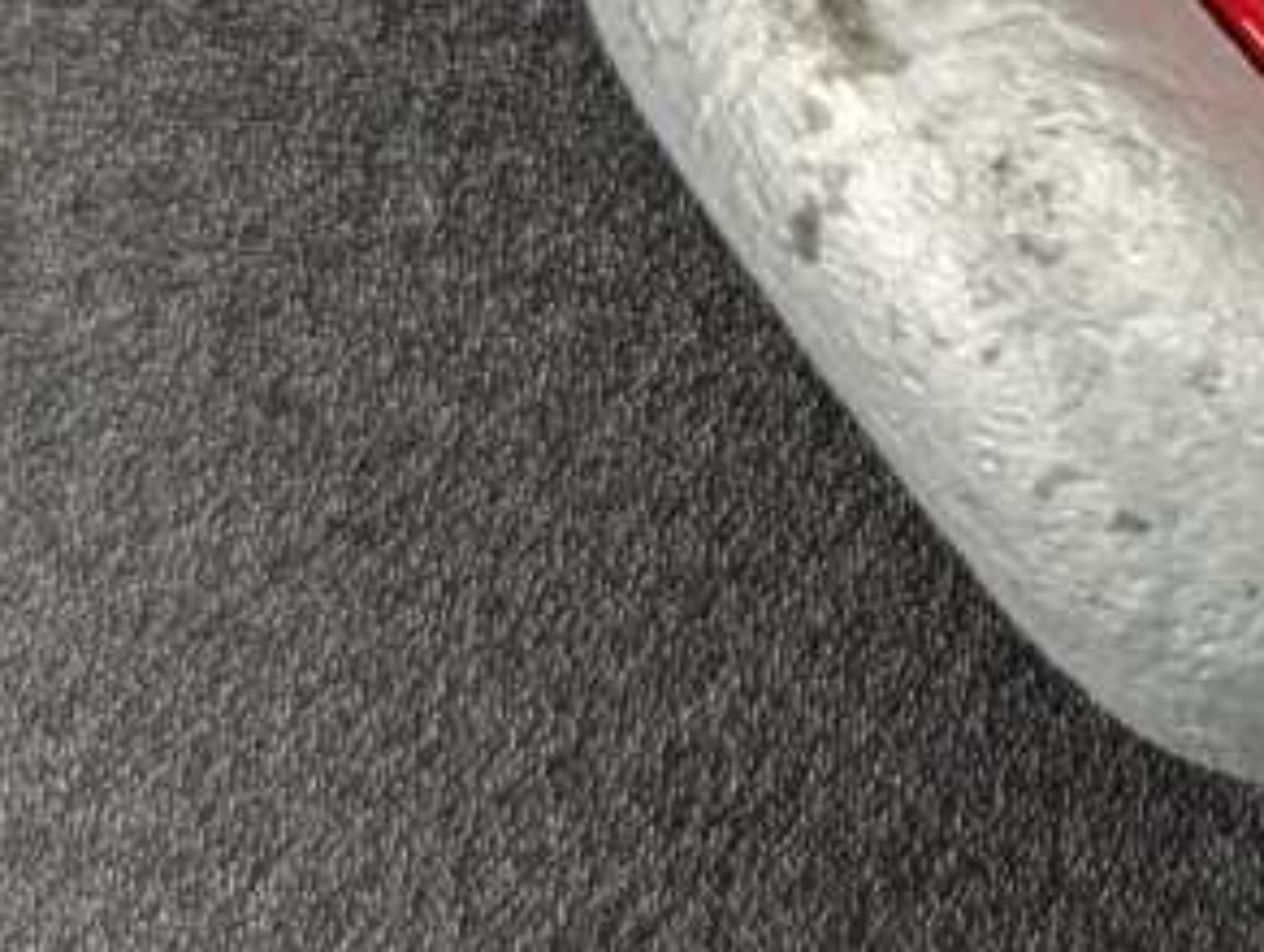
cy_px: -753
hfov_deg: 16.2
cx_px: 1403
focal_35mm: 118
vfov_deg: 11.7
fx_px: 4316
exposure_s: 1/92
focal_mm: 6.81
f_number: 1.85
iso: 263
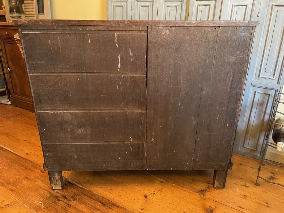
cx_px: 142
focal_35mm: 26
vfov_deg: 53.1
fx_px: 213
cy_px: 106
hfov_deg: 67.3
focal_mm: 4.2
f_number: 1.6
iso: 640
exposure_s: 1/25
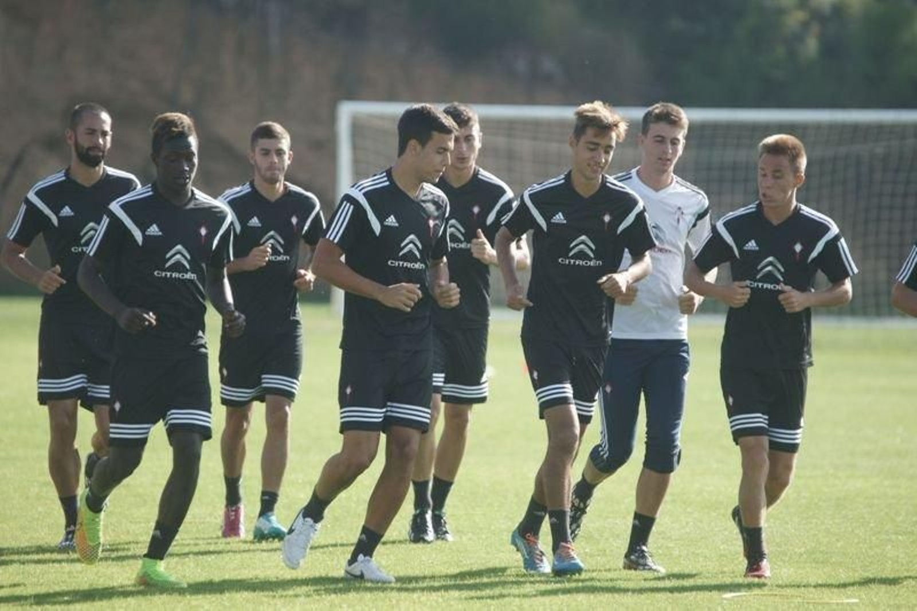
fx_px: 10186
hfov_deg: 5.2
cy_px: 306
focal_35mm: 400
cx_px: 458
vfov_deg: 3.4
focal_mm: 400
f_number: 5.6
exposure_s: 1/500
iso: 250
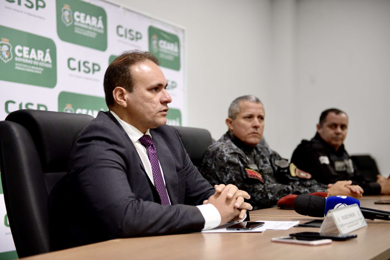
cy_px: 130
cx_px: 195
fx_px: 650
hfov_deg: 33.4
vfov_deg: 22.6
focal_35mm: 60
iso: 1600
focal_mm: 60
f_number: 2.8
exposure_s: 1/320
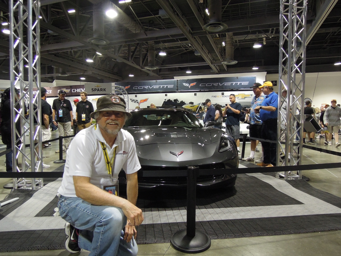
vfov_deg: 56.8
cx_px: 170
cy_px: 128
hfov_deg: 71.6
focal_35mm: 24
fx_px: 236
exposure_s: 1/25
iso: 400
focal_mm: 4.3
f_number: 2.8
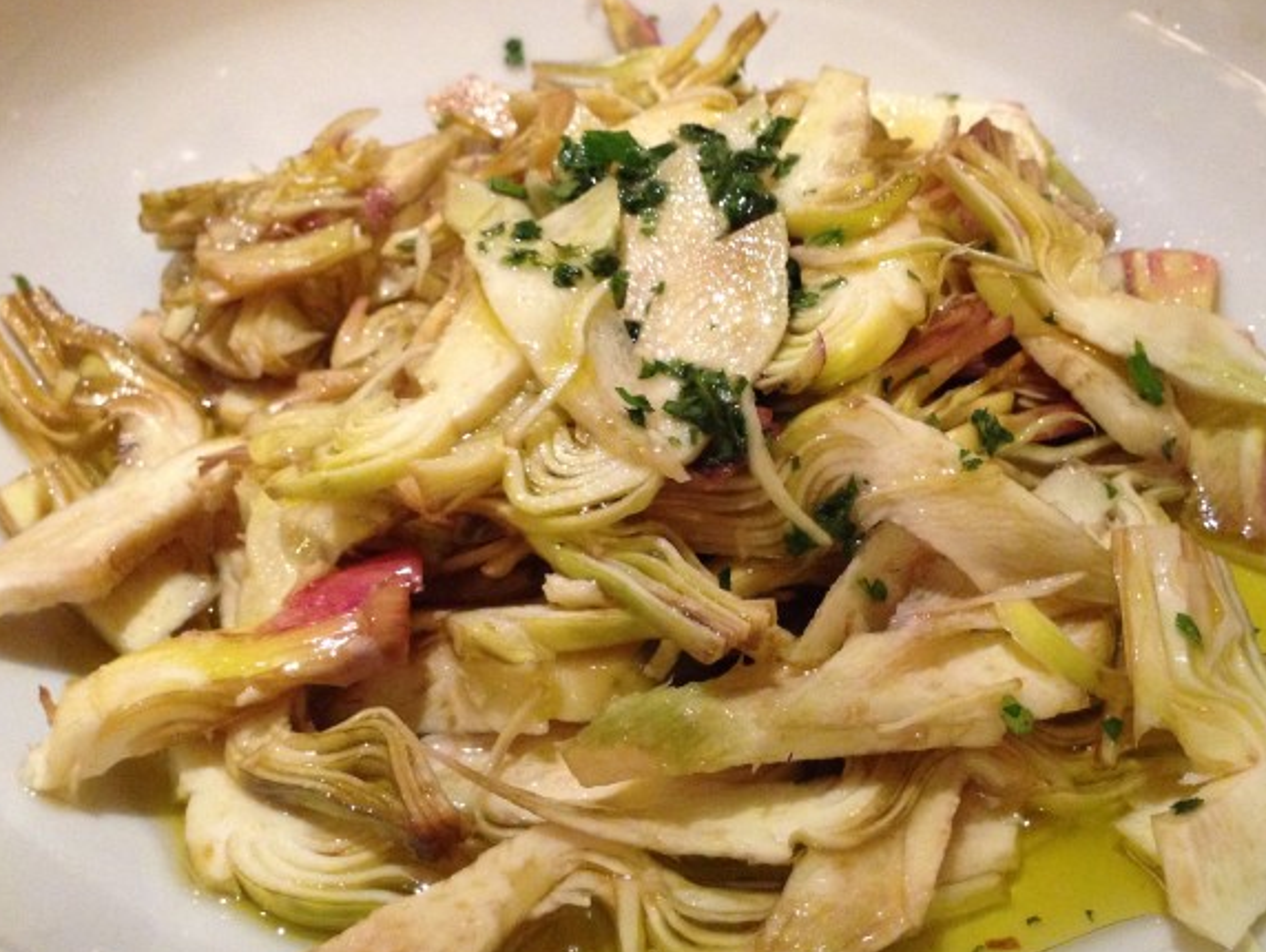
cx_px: 722
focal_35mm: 49
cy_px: 447
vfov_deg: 29.7
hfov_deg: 38.8
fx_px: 1794
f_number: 2.4
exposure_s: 1/20
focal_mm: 4.12
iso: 320
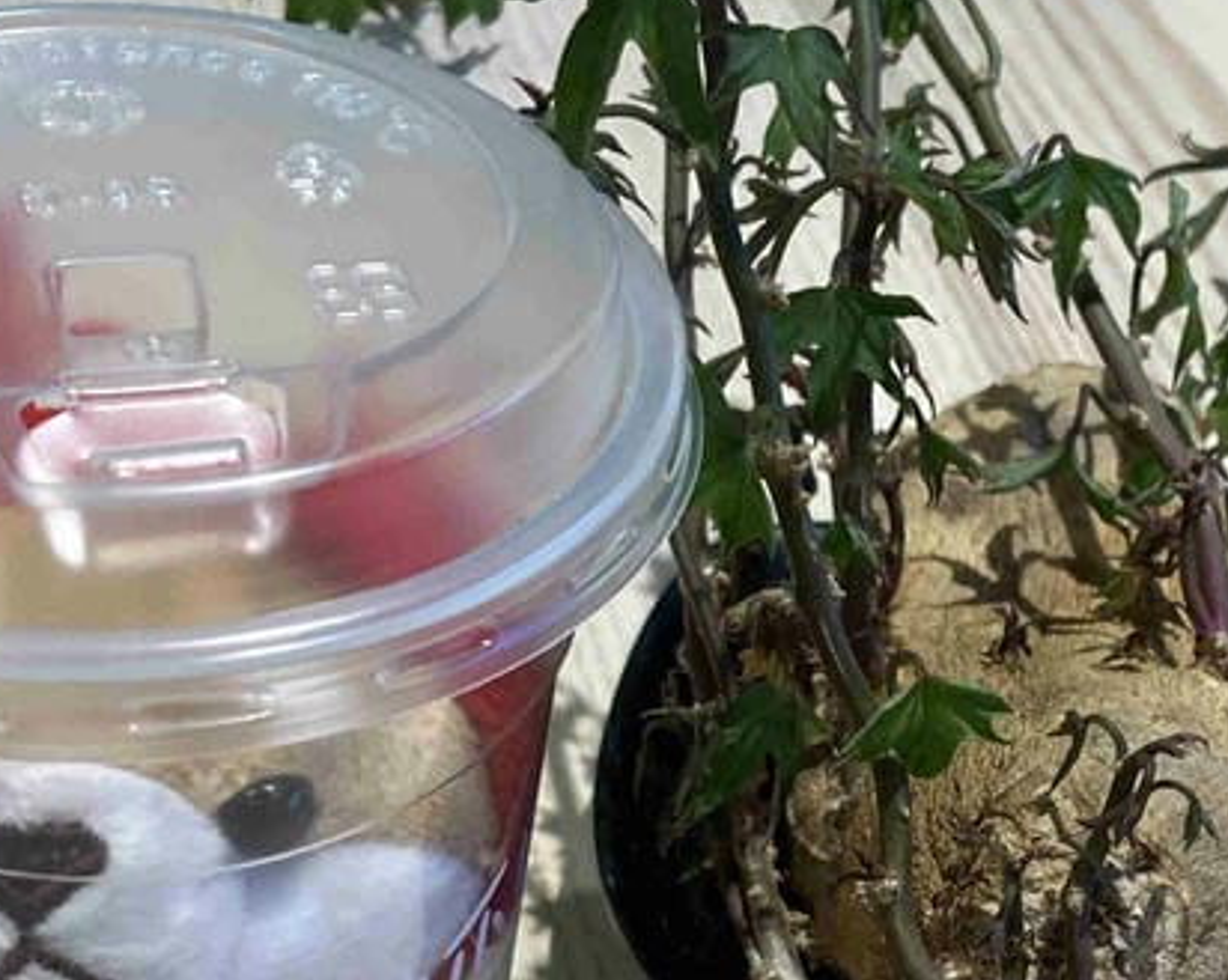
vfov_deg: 20.4
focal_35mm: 74
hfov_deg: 25.5
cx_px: 885
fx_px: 2688
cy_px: 798
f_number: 1.8
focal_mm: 4.25
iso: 100
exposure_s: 1/120
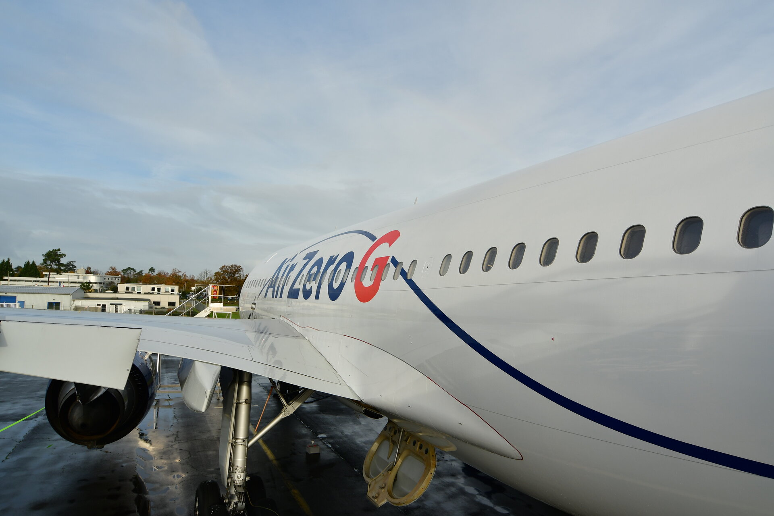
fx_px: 516
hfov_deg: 73.7
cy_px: 258
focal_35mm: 24
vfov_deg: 53.1
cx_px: 387
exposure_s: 1/2500
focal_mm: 16
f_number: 4
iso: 160
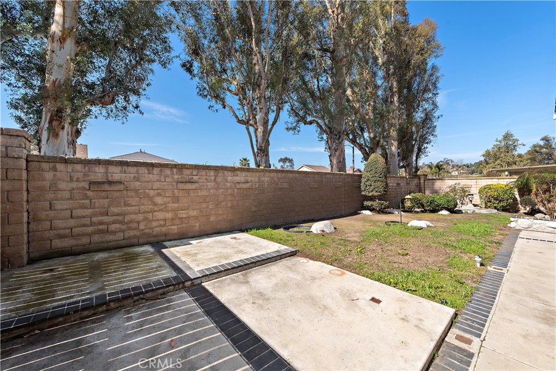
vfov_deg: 81.2
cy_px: 186
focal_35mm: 14
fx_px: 216
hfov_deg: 104.2
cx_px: 278
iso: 160
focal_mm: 14
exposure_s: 1/80
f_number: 7.1
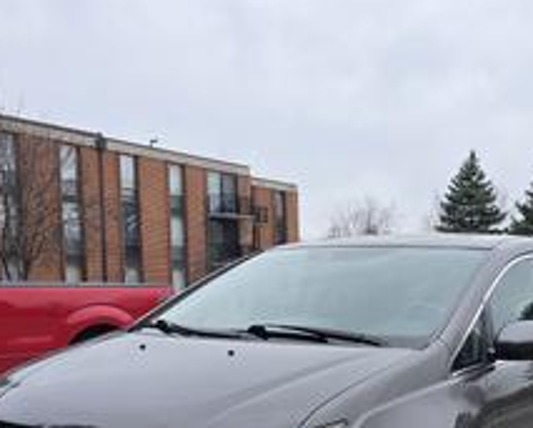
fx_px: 837
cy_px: 380
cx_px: 418
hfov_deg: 34.4
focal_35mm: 53
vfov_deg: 27.7
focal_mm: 6.3
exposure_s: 1/180
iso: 12
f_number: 1.7
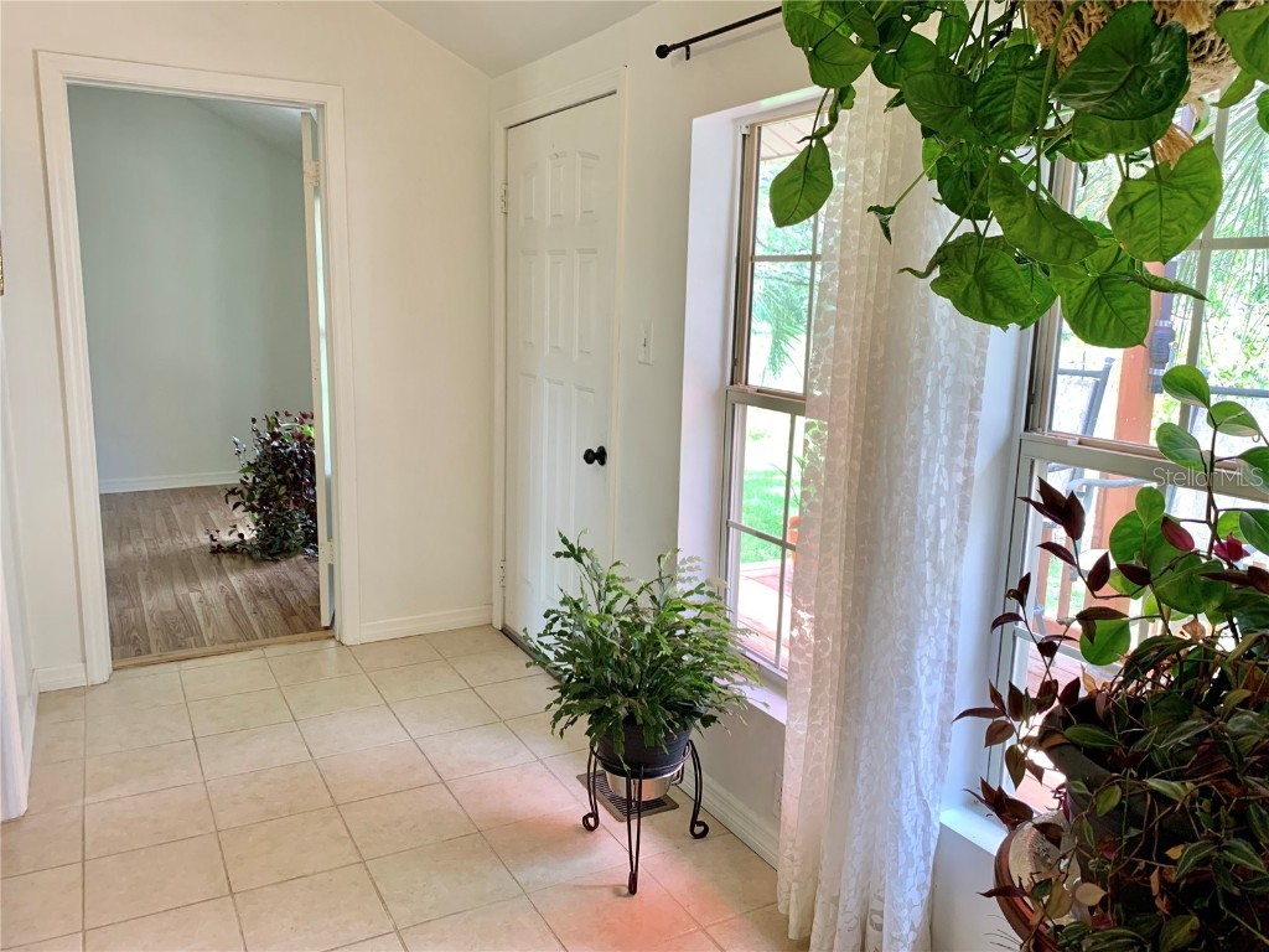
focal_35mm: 26
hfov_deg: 67.3
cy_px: 476
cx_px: 634
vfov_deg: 53.1
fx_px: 953
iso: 100
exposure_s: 1/60
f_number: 1.8
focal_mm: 4.25
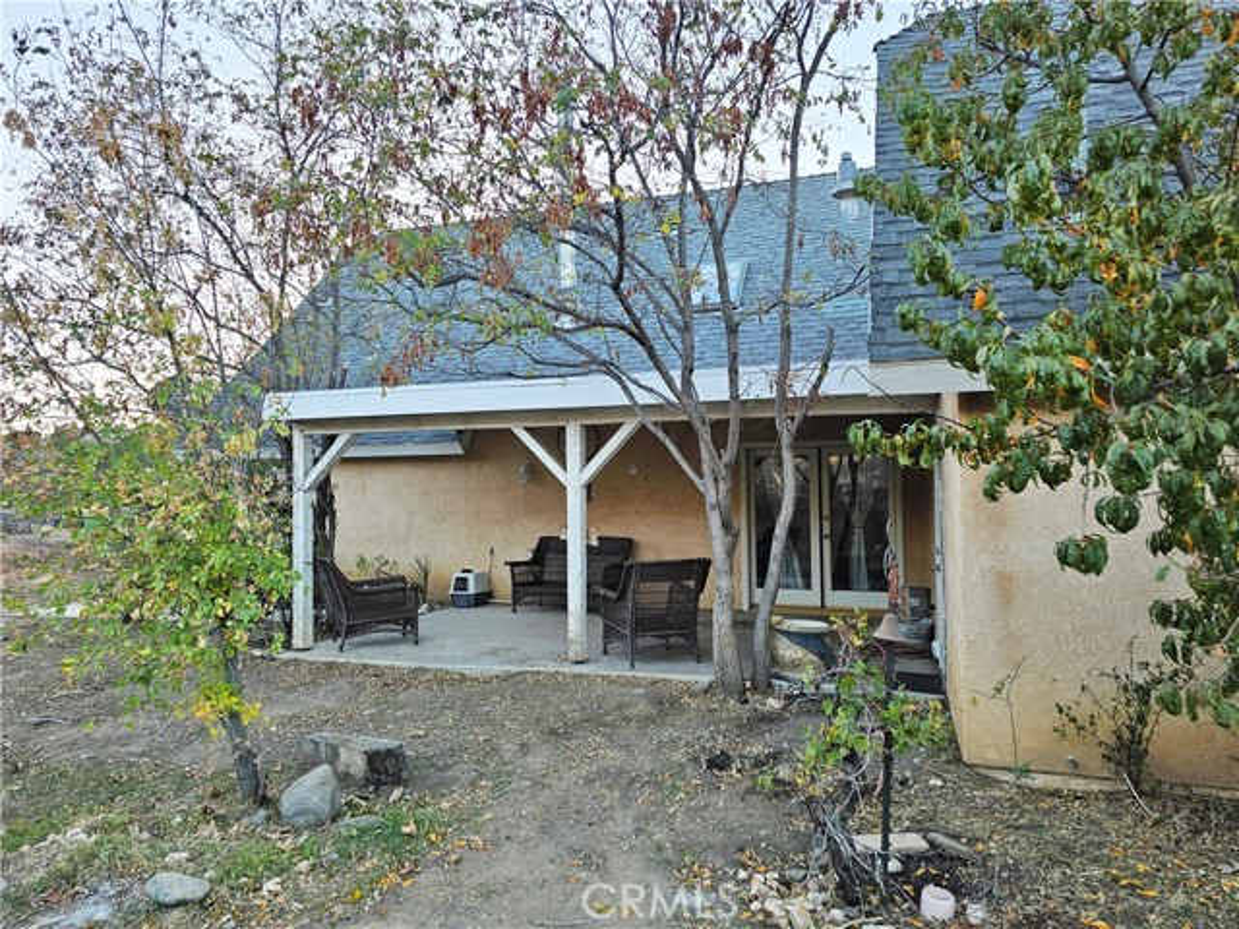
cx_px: 620
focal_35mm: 23
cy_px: 464
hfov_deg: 73.9
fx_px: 823
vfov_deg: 58.9
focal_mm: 6.3
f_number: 1.7
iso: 40
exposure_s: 1/180
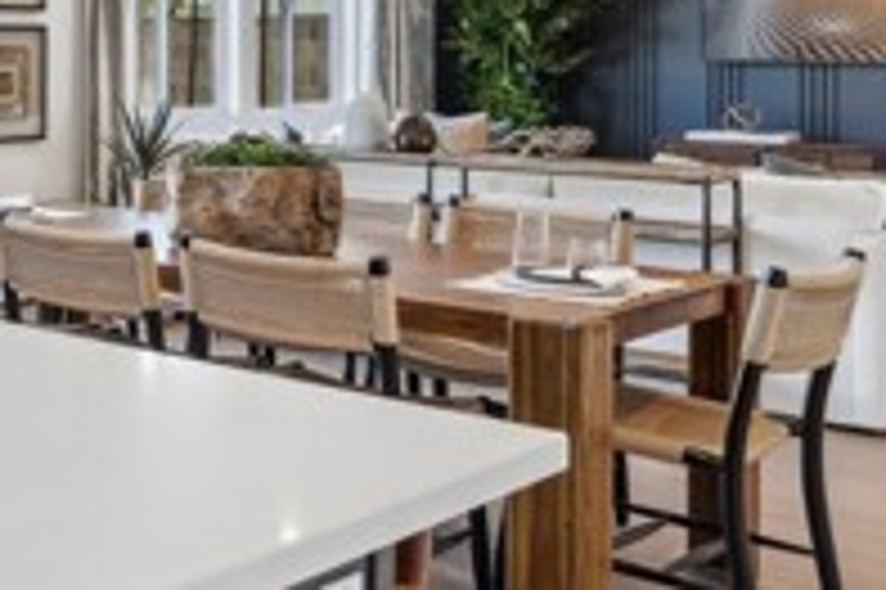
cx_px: -445
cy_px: 72
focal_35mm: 52
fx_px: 1279
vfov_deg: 25.2
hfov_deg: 27.0
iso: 250
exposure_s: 1/30
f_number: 7.1
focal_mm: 16
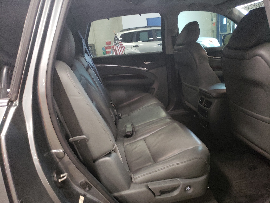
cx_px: 135
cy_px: 102
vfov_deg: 53.1
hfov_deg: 67.3
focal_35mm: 26
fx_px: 203
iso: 402
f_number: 1.5
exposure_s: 1/24
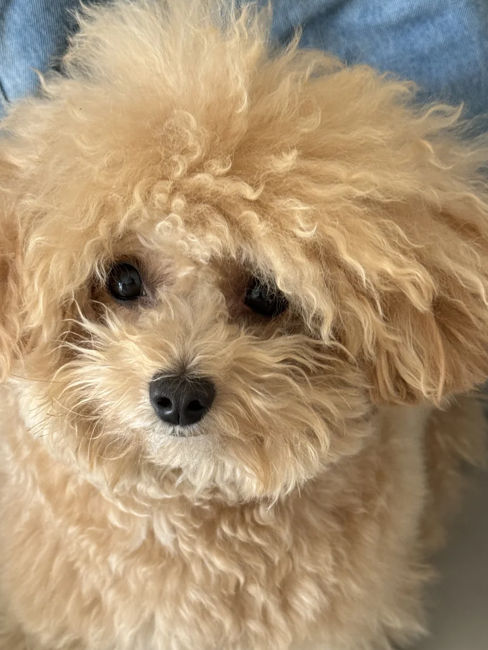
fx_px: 1184
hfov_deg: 23.3
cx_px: 228
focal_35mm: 63
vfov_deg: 30.6
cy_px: 391
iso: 100
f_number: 1.78
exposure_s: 1/85
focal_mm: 6.76
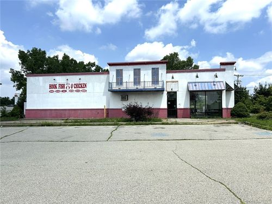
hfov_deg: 67.3
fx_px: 204
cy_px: 102
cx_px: 136
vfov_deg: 53.1
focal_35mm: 26
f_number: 1.5
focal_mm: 5.7
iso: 50
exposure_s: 1/6579
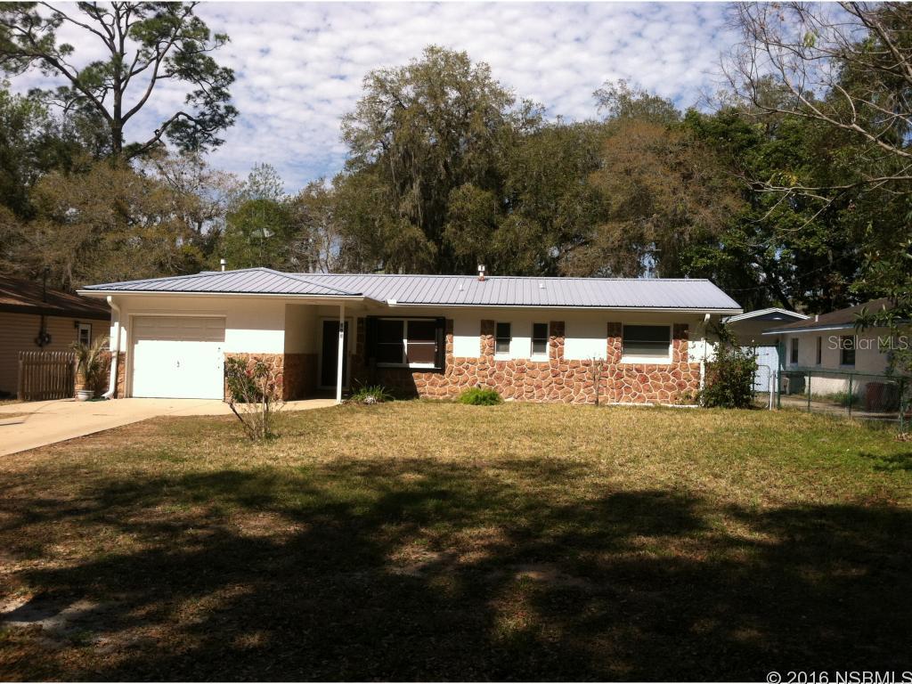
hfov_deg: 52.6
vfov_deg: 40.7
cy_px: 342
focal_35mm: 35
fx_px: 922
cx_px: 456
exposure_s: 1/1200
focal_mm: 3.85
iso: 80
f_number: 2.8
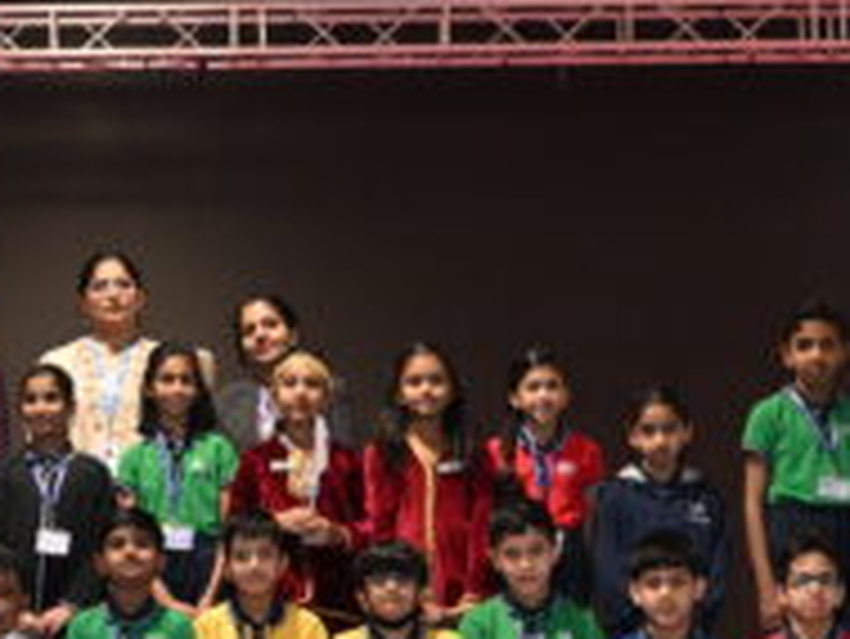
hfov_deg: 21.7
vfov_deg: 16.4
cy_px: 612
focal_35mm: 89
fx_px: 2179
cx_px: 139
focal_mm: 21.5
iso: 3200
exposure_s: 1/100
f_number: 7.1
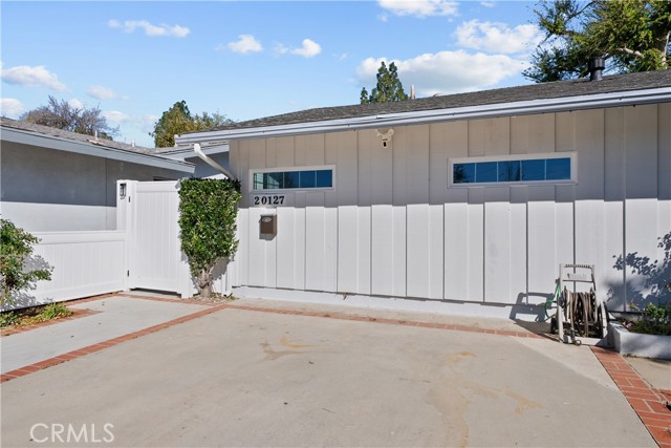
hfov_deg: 78.6
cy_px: 224
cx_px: 336
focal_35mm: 22
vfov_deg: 57.3
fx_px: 410
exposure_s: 1/320
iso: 250
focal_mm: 22
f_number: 9
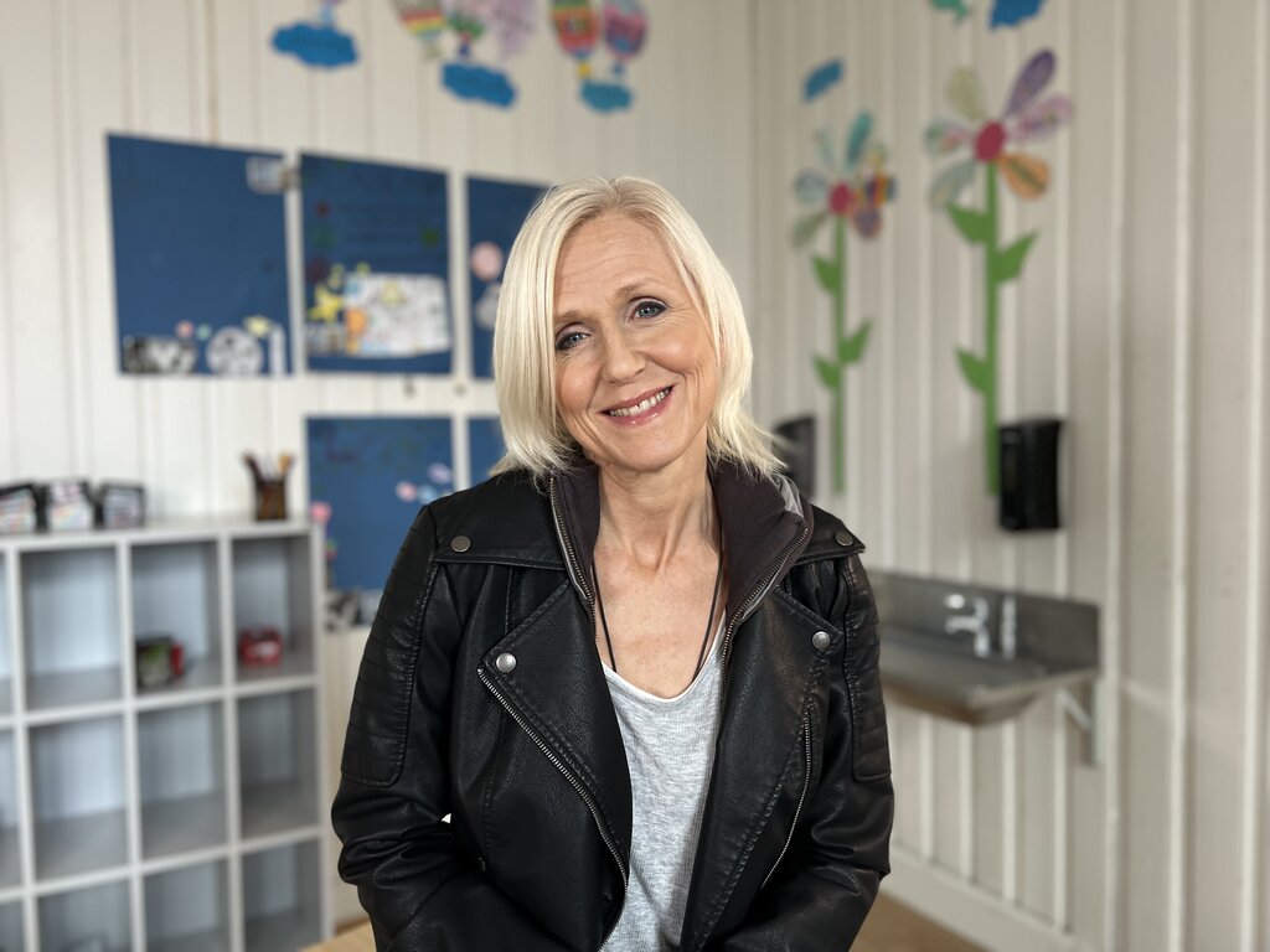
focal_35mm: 26
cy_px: 476
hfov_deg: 67.3
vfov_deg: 53.1
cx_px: 635
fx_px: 954
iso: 125
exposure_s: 1/67
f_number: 1.5
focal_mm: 5.7
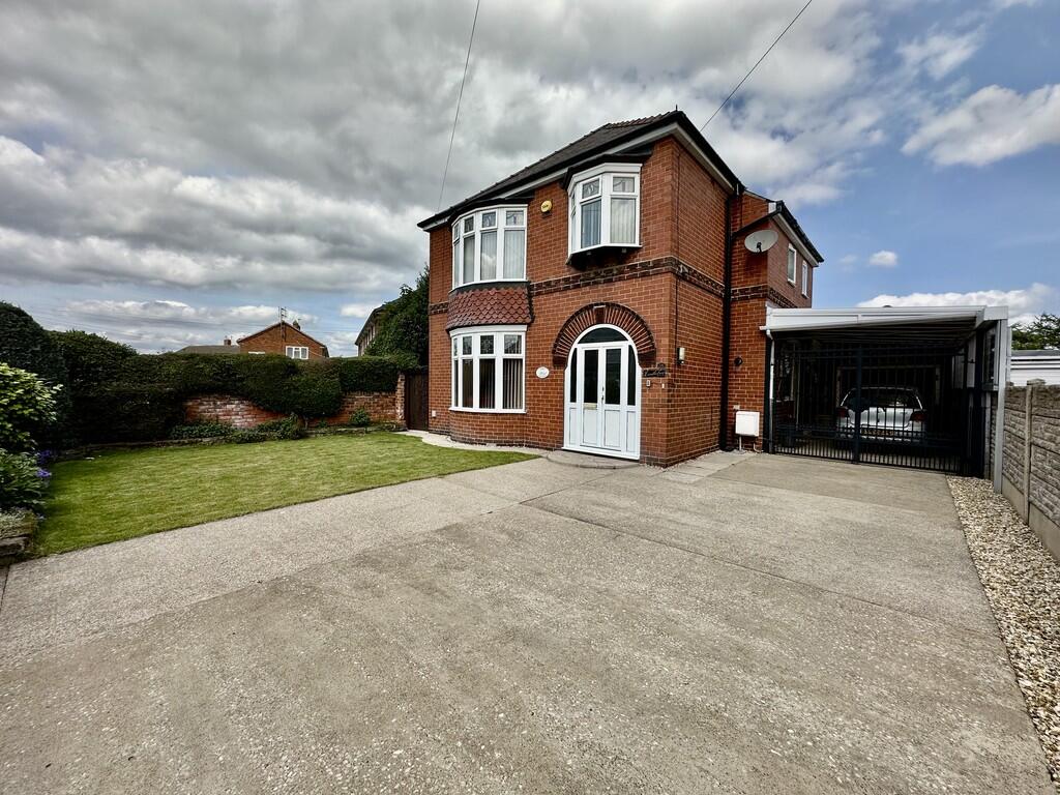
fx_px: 429
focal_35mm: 14
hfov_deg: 102.1
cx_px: 530
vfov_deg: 85.7
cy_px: 398
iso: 50
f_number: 2.2
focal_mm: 2.22
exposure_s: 1/1575
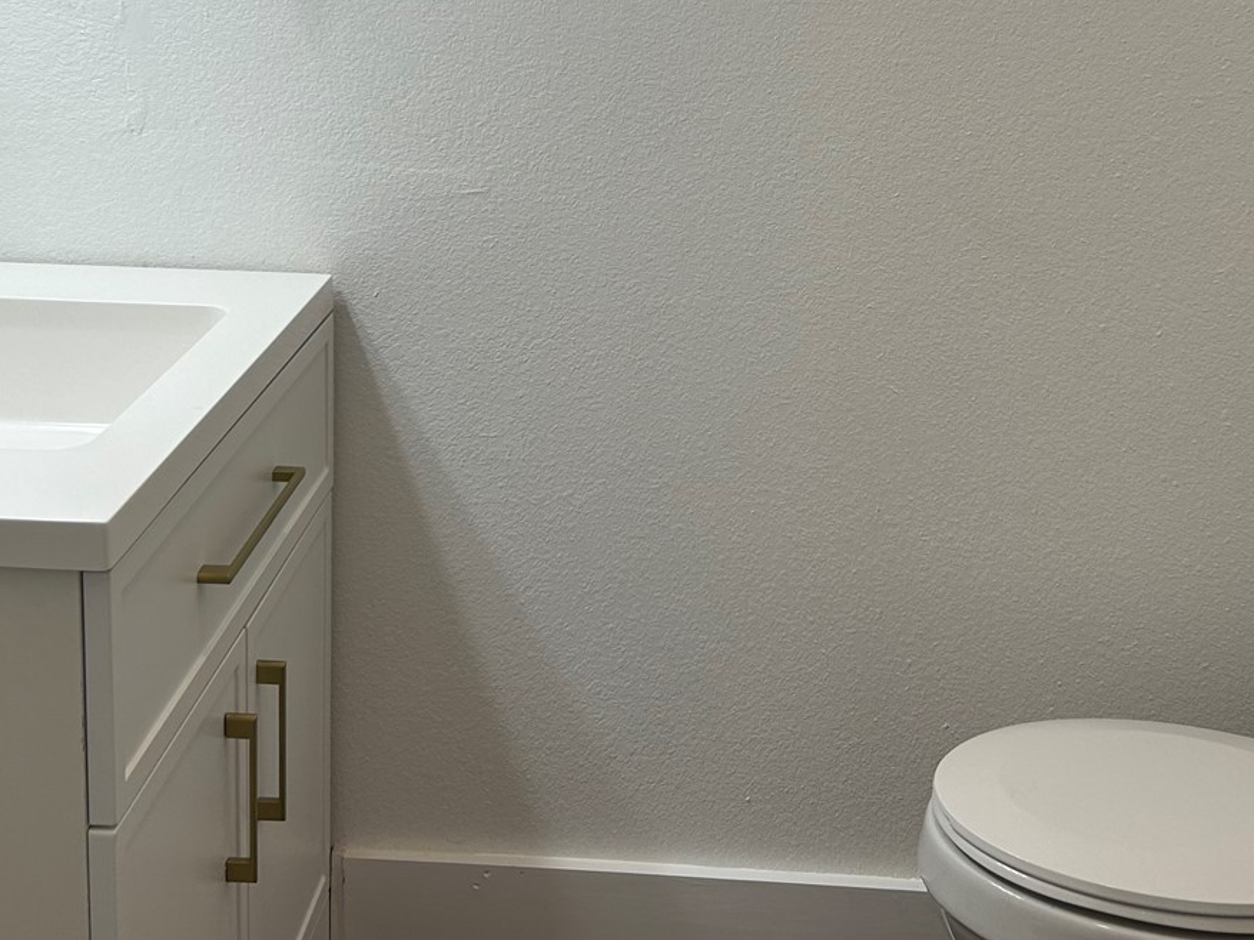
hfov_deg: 33.8
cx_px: 627
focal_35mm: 57
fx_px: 2065
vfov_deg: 25.4
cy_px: 249
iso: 40
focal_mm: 5.7
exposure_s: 1/187
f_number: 1.5
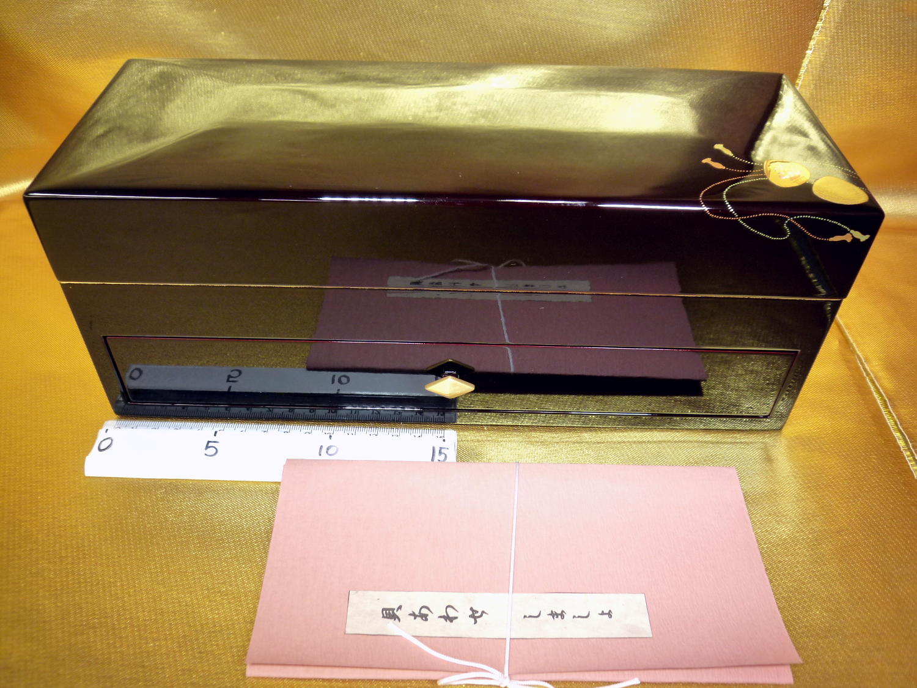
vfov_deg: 49.7
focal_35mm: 28
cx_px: 458
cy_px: 344
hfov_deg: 63.4
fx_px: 742
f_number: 2.8
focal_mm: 6
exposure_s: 1/30
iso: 200
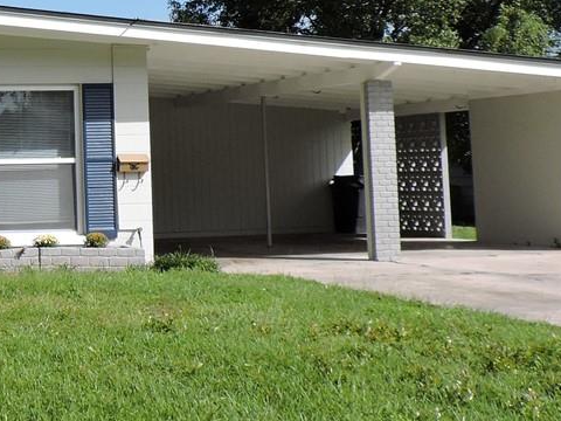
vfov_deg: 18.2
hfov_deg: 22.2
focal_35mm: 80
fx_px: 1297
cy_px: 75
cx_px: -145
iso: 100
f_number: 3.3
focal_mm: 4.3
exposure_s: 1/1250
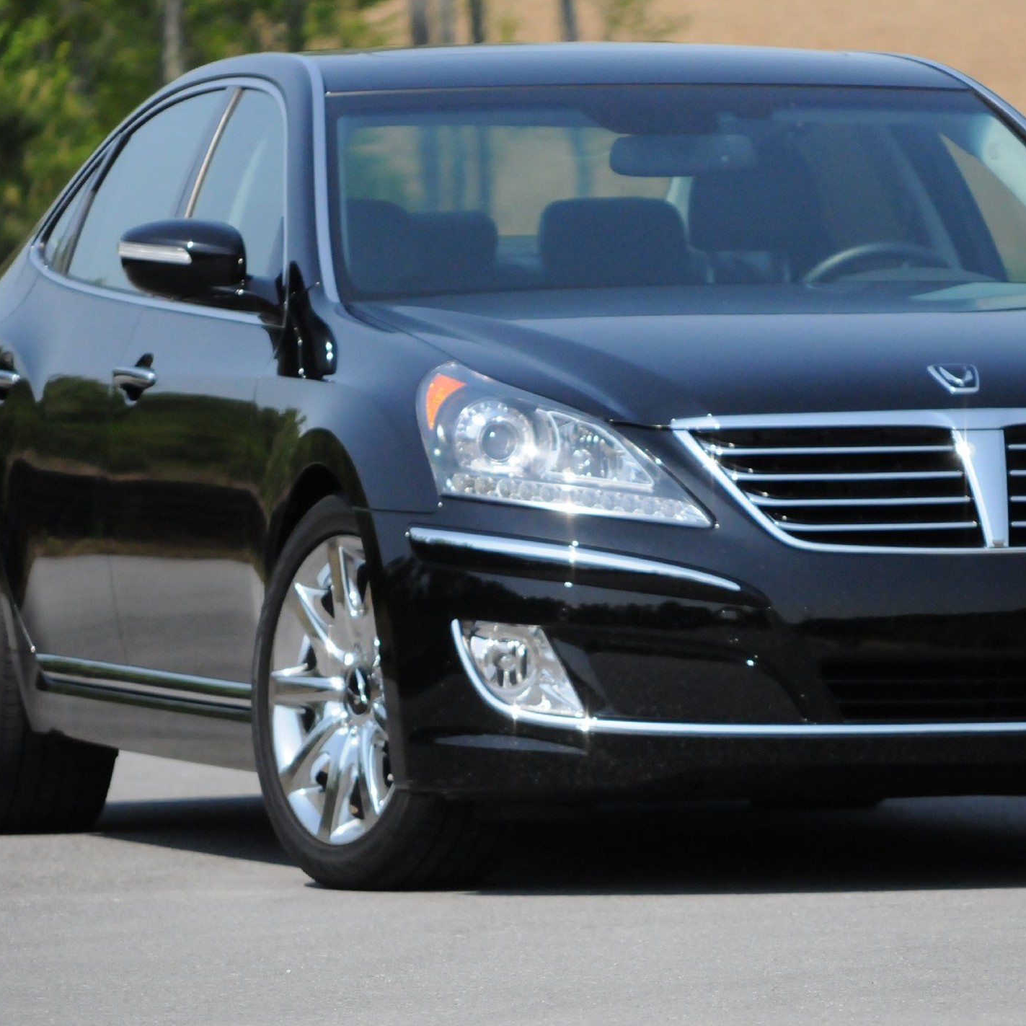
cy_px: 506
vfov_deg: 6.3
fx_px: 9381
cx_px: 708
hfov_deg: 6.3
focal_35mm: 280
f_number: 5.6
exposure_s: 1/8000
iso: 2000
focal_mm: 125
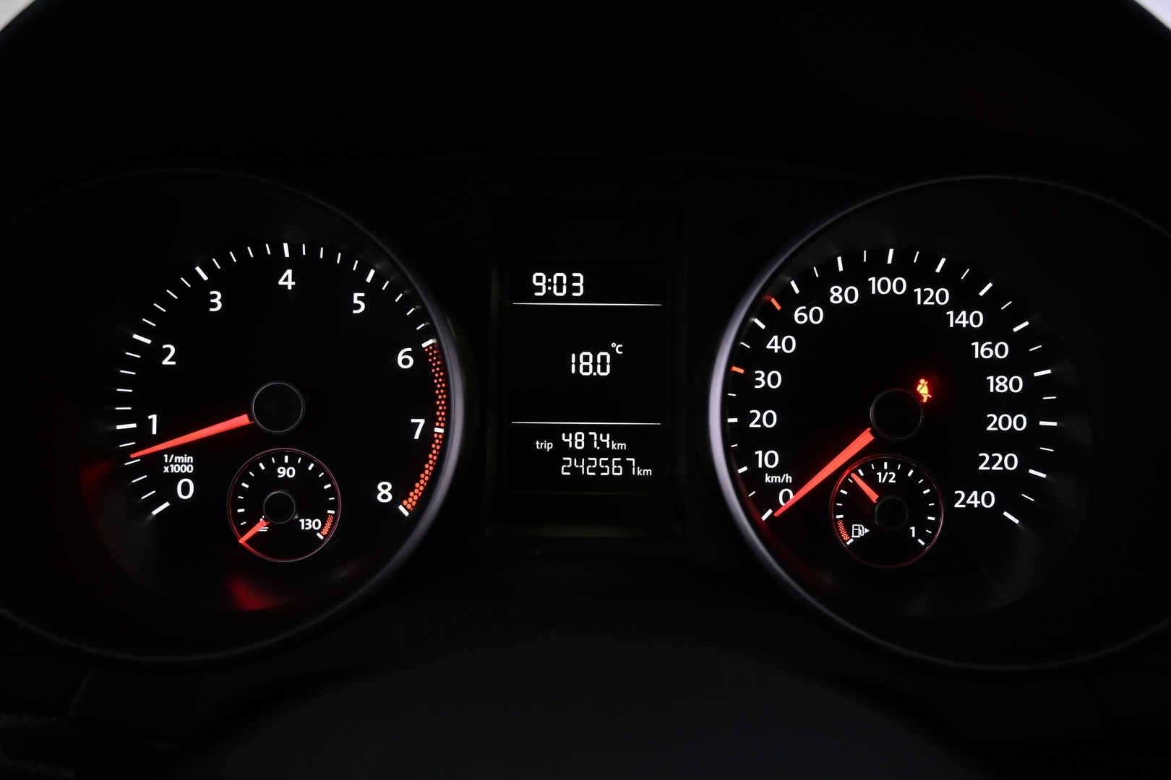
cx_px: 586
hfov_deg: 58.3
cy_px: 390
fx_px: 1049
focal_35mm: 32
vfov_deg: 40.8
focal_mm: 21.5
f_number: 4
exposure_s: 1/30
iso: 900
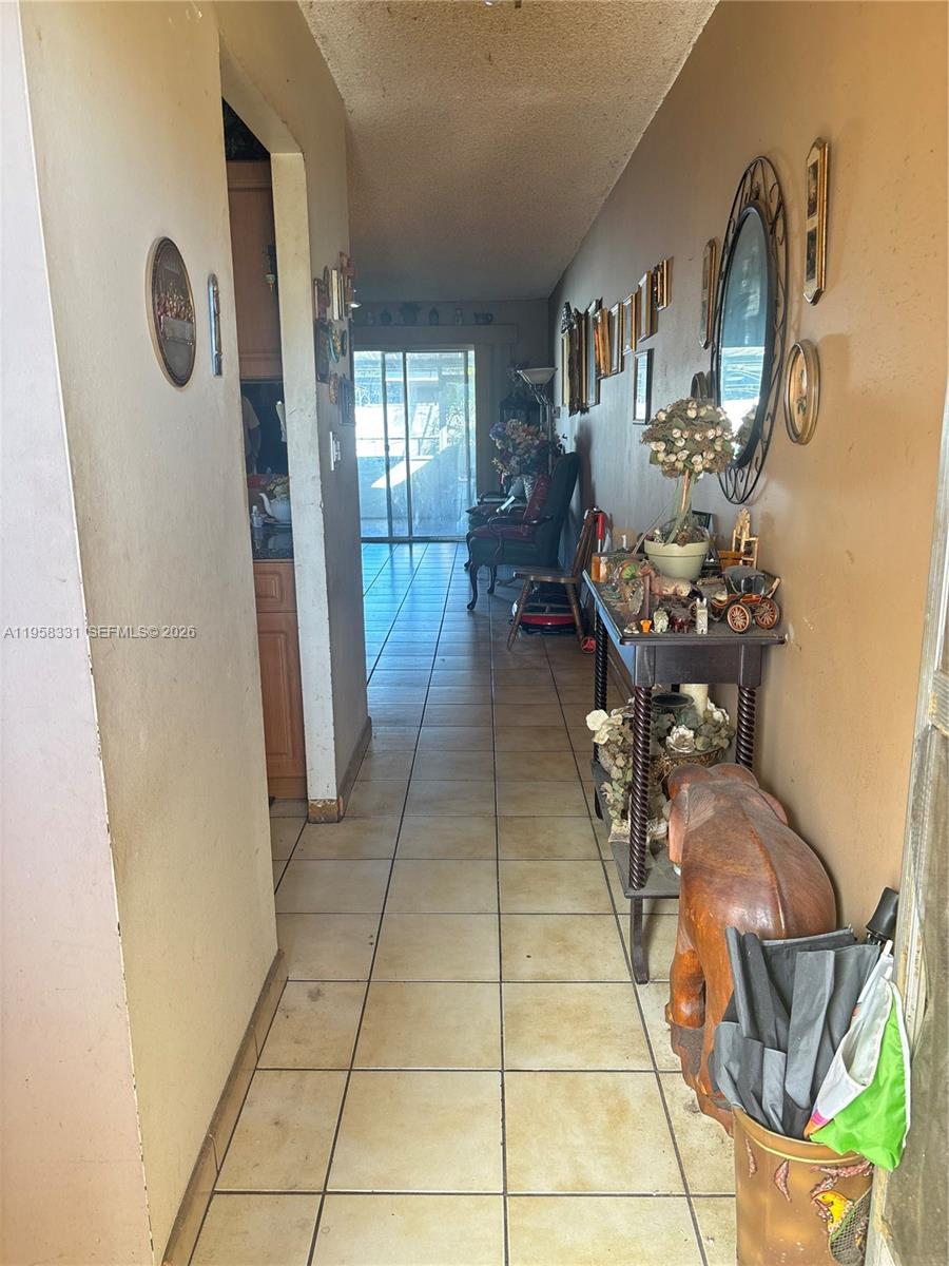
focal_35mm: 26
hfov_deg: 53.1
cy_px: 633
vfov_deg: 67.3
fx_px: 950
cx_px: 474
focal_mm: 5.96
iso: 80
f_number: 1.6
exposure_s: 1/60
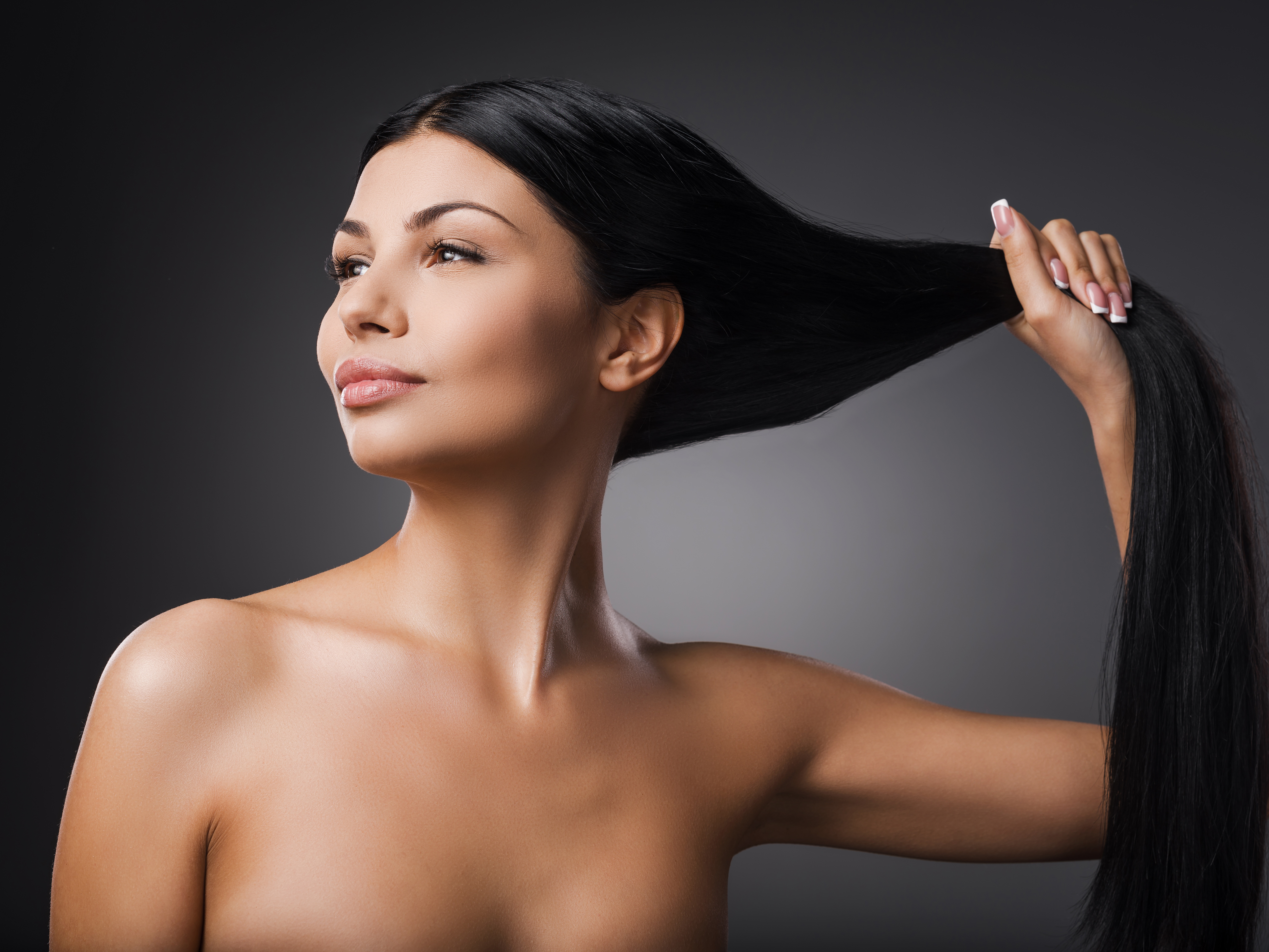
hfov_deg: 27.8
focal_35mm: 70
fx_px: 2566
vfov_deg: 21.0
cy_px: 476
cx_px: 634
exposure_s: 1/125
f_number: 7.1
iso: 100
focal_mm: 90
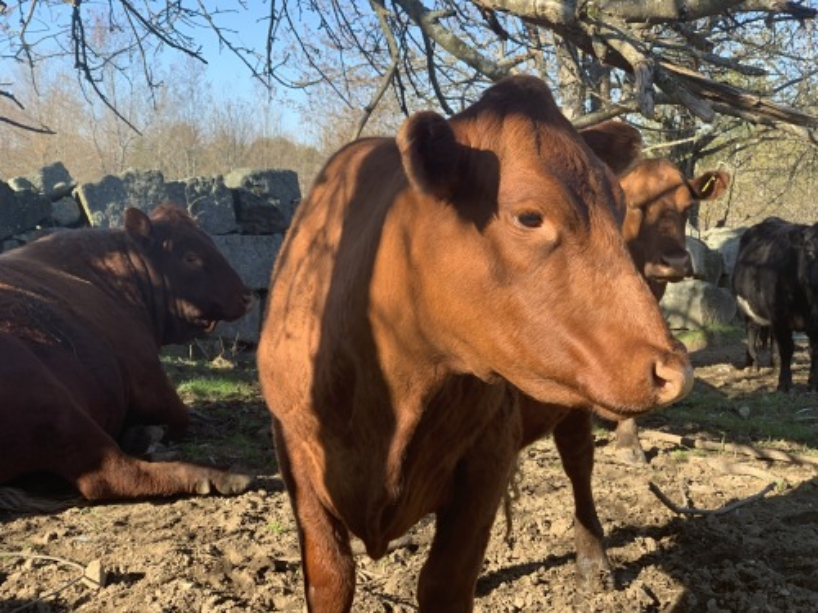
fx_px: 1229
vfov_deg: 28.0
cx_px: 409
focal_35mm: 52
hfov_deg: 36.8
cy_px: 306
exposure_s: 1/155
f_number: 2.4
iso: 16
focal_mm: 6
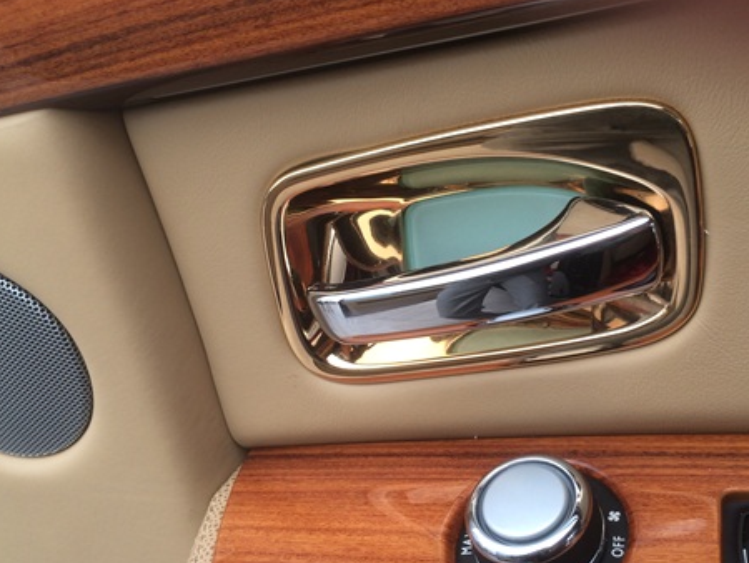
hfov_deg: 46.5
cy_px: 280
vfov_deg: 36.0
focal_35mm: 40
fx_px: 866
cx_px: 449
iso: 32
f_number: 2.2
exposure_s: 1/191
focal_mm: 4.12
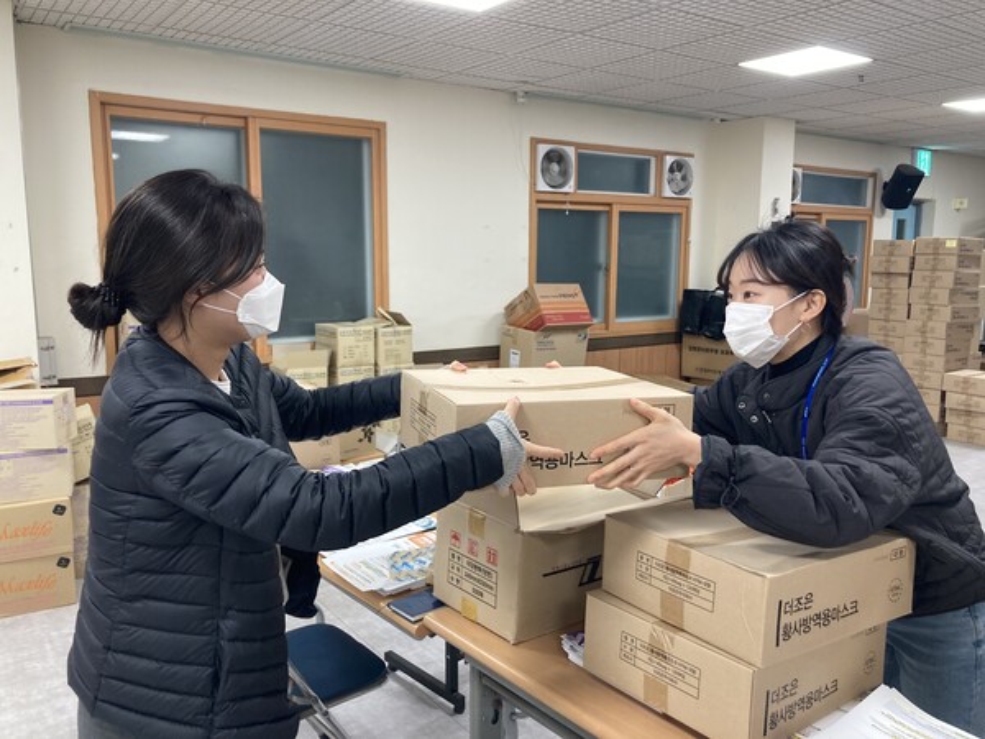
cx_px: 492
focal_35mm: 28
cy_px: 370
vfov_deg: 49.7
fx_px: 797
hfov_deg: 63.4
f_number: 1.8
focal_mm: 3.99
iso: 80
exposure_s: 1/60
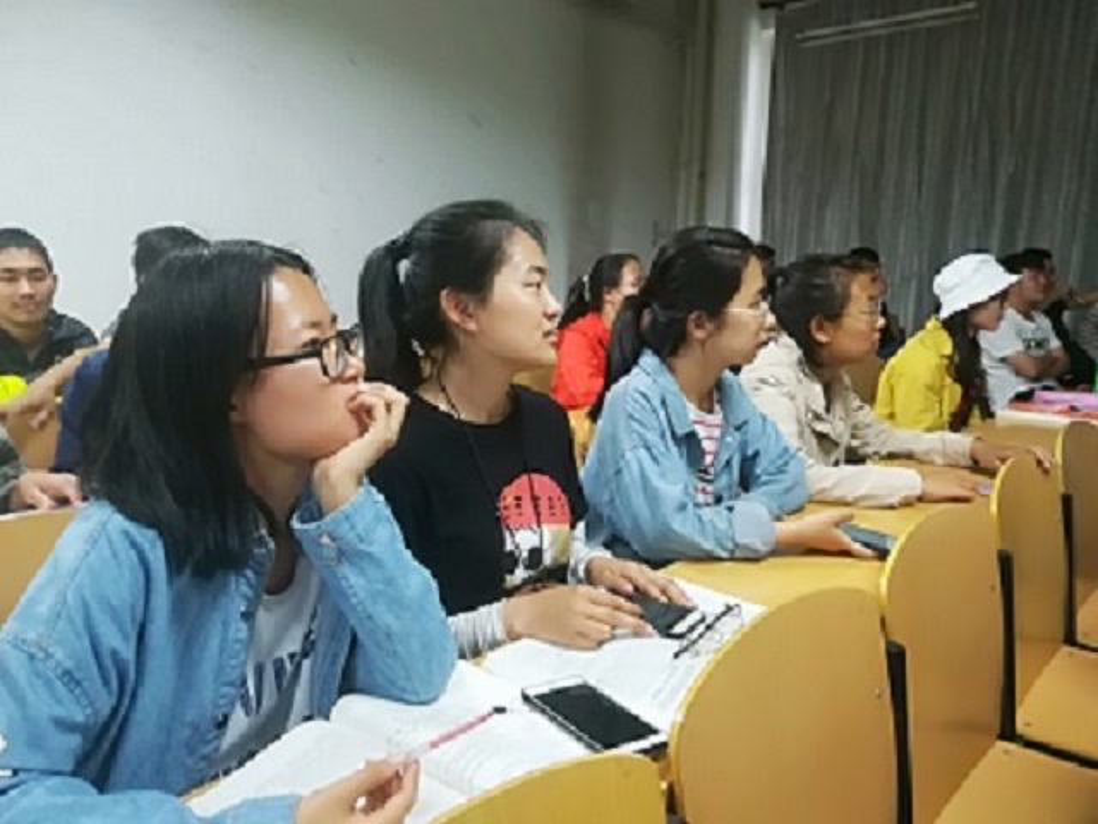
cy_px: 412
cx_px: 549
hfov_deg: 67.3
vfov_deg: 53.1
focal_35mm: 26
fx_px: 825
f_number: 2.2
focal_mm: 3.83
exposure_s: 1/25
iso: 400
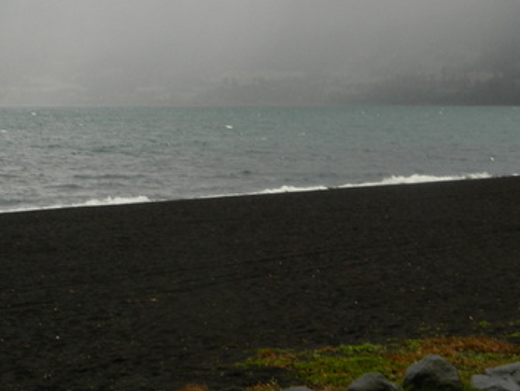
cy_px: 55
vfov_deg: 15.7
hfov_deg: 21.0
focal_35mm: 93
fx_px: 1398
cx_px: 153
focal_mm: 7.3
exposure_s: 1/60
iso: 80
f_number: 3.5
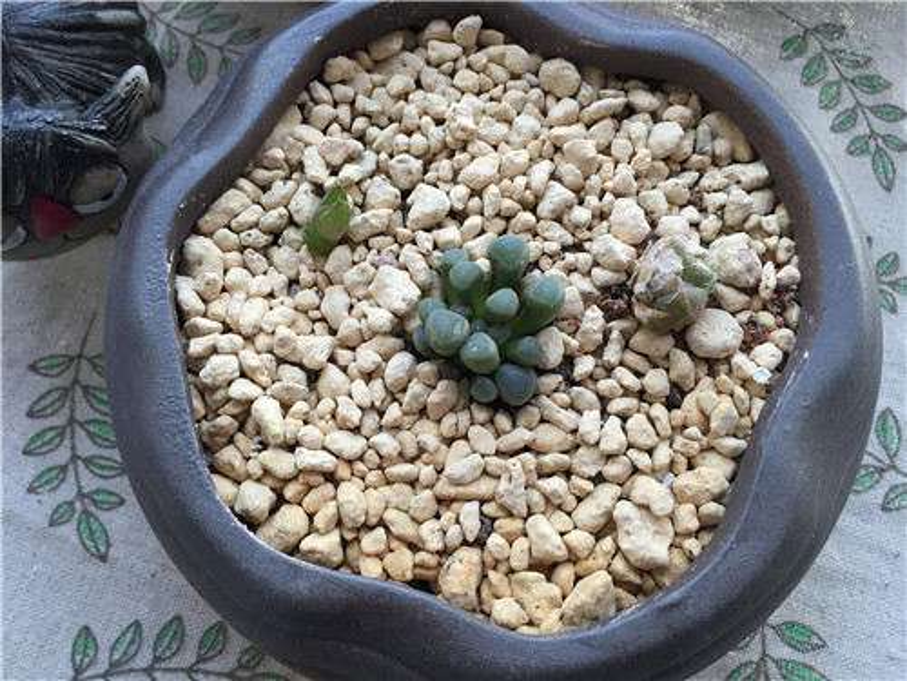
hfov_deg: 61.7
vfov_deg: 48.2
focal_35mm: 29
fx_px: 760
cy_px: 340
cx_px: 454
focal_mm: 4.15
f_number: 2.2
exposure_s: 1/33
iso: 40
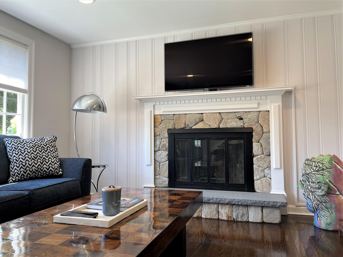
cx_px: 172
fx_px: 258
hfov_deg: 67.3
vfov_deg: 53.1
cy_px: 128
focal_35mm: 26
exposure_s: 1/120
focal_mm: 4.2
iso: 40
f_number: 1.6
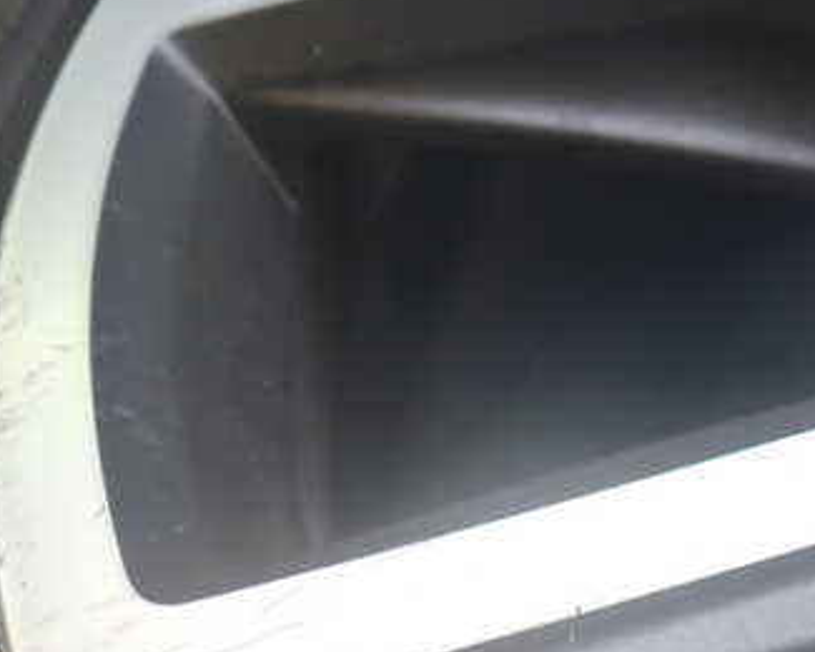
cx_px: 213
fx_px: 1303
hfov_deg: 34.1
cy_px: 544
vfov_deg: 27.4
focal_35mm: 54
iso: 200
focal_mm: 5.4
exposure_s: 1/60
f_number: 2.3
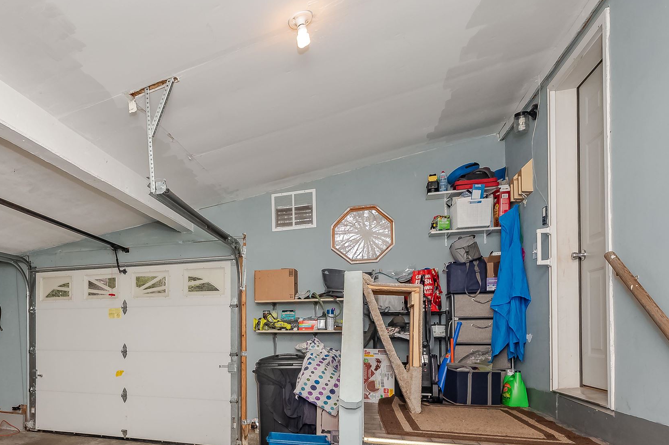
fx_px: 483
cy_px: 332
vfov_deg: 47.7
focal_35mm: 26
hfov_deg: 64.0
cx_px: 144
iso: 1000
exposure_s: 1/125
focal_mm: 14
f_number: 9
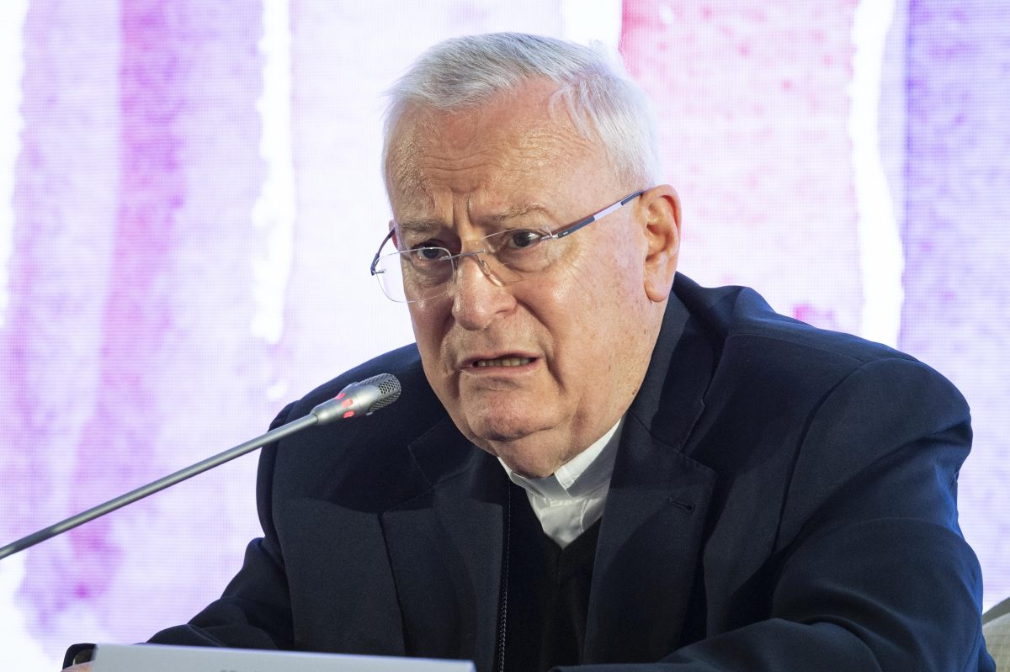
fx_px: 5188
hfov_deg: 11.1
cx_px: 505
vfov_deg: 7.4
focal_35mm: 185
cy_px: 336
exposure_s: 1/160
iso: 3200
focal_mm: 185
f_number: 9
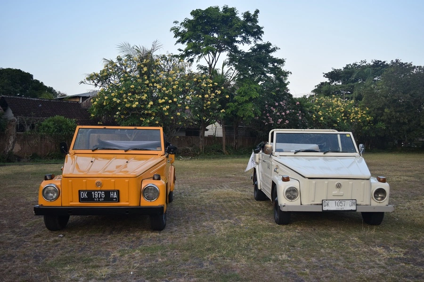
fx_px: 389
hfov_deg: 57.2
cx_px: 212
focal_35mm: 33
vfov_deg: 40.0
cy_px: 141
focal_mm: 22
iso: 800
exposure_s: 1/1000
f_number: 4
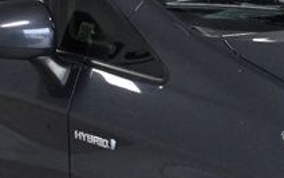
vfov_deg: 7.9
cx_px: 237
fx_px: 1294
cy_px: 135
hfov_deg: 12.5
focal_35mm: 167
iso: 2500
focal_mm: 23
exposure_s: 1/320
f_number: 9
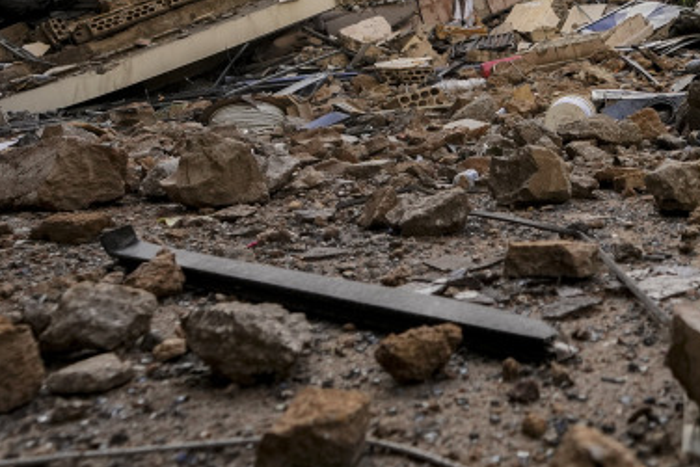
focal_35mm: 51
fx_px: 992
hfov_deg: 34.5
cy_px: 2
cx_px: 737
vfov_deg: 25.2
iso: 640
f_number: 3.5
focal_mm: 16
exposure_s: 1/1000
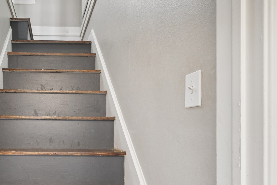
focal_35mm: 24
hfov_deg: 66.4
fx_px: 185
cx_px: 52
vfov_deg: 51.3
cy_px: 134
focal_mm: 14
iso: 640
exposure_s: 1/2
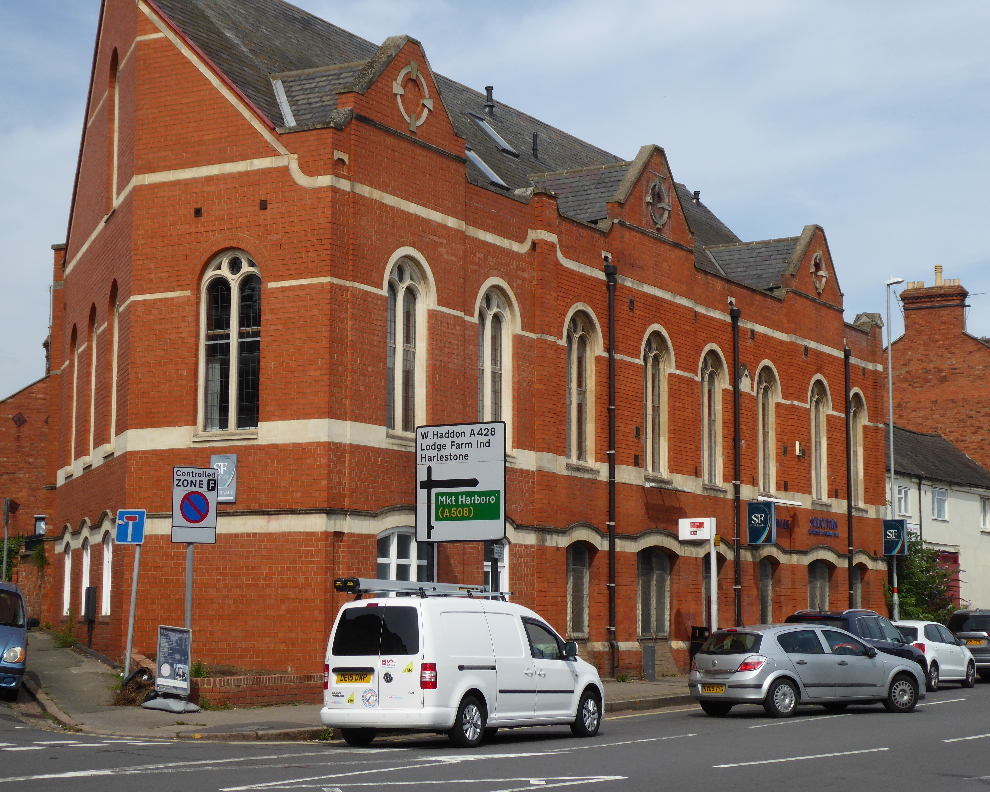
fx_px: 1992
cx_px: 473
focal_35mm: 68
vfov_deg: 22.5
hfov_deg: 27.9
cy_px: 394
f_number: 4.3
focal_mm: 10.9
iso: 100
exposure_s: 1/800
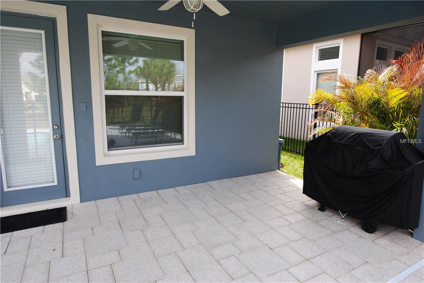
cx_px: 212
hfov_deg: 81.2
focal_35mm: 21
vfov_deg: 59.6
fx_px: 247
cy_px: 142
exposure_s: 1/125
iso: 200
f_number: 9
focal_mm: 14
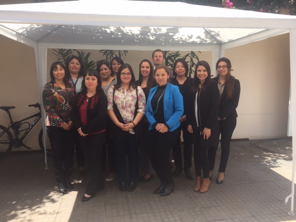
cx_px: 148
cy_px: 111
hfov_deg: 61.7
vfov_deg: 48.2
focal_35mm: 29
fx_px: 248
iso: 32
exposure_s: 1/482
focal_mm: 4.15
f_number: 2.2
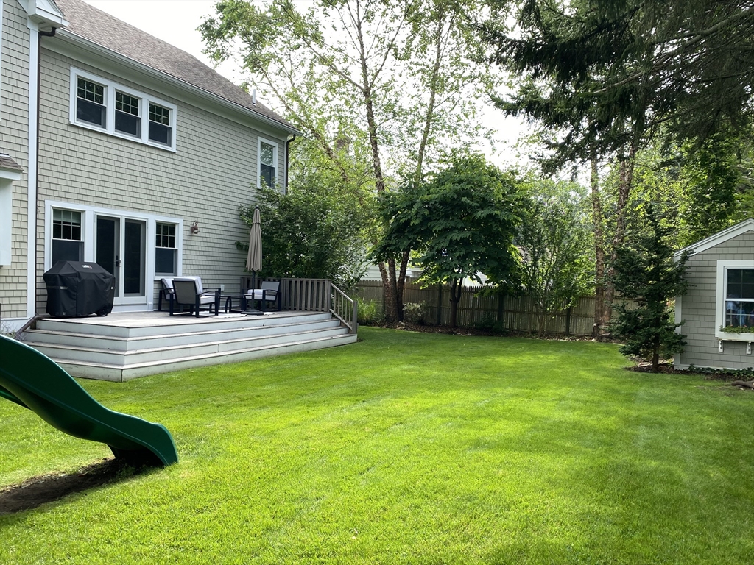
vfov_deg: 53.1
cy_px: 282
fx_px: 566
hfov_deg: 67.3
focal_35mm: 26
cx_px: 377
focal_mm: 4.25
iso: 32
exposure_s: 1/778
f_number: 1.8
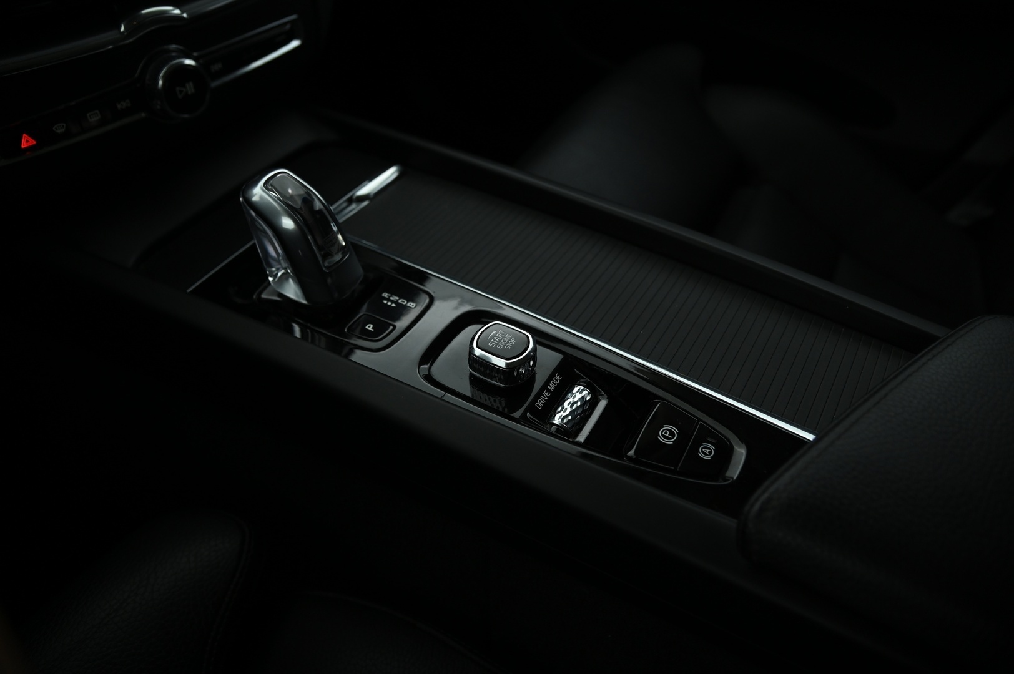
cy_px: 337
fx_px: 760
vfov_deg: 47.9
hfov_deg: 67.4
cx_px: 507
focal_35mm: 27
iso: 1250
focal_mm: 27
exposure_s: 1/40
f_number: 4
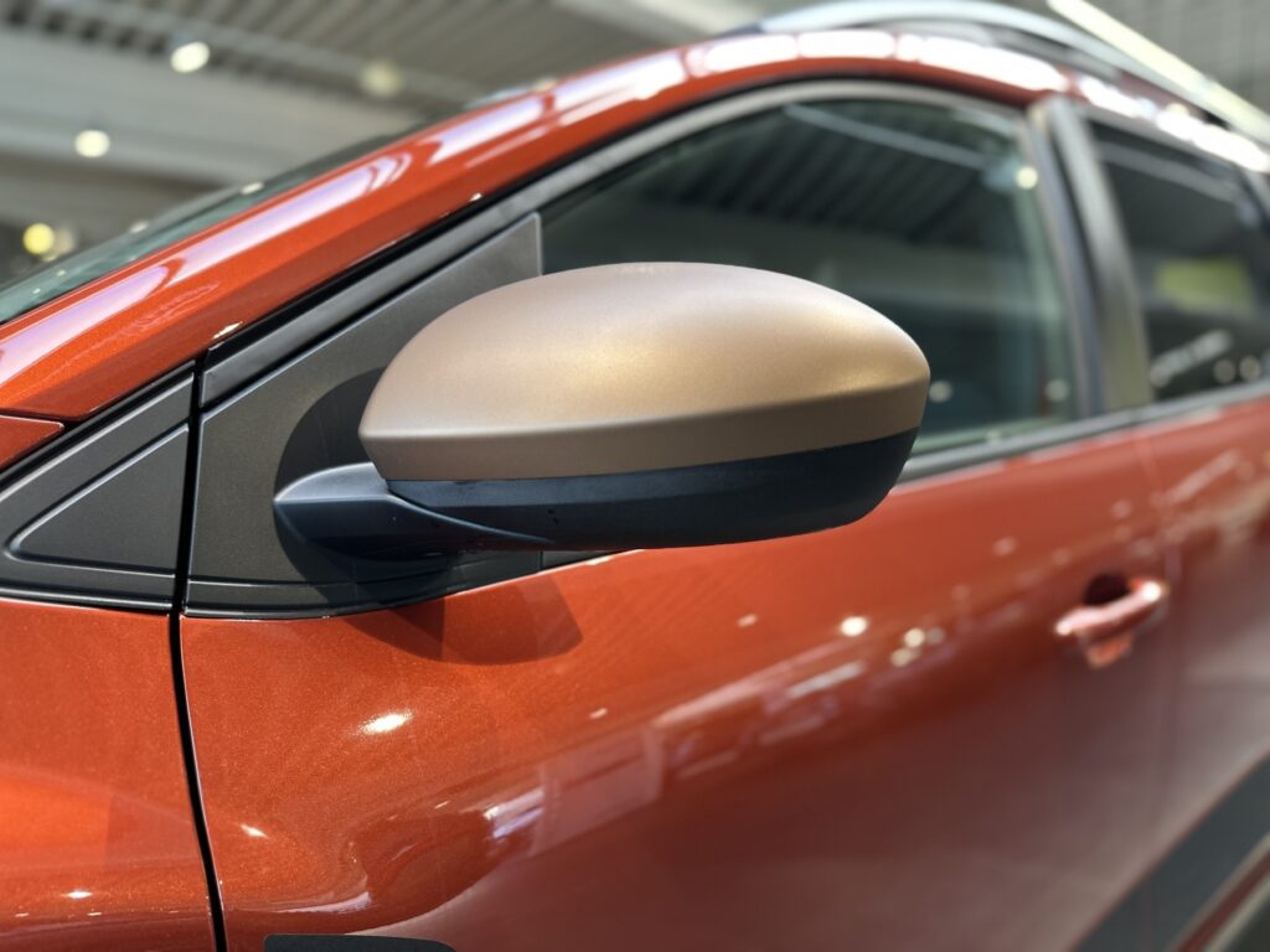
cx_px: 635
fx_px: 881
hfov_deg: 71.6
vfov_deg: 56.8
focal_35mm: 24
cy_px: 476
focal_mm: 6.86
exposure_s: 1/64
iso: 160
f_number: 1.78
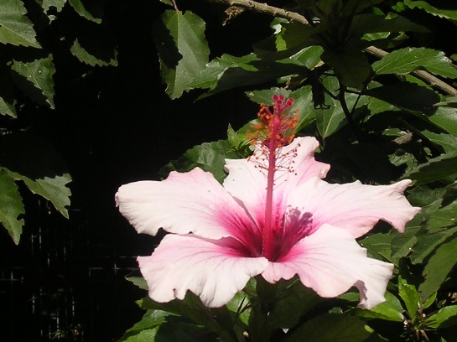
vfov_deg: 11.7
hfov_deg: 15.6
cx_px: 265
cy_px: 133
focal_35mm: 126
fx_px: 1662
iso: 100
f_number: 3.6
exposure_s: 1/745
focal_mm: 10.2
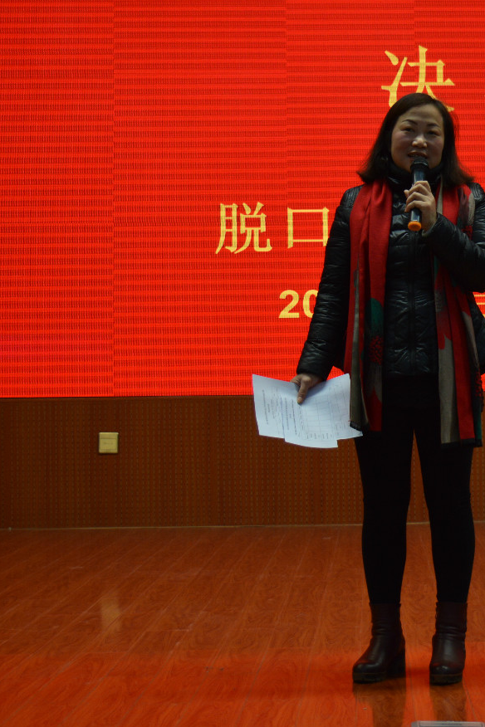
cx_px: 454
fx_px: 1494
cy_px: 290
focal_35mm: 74
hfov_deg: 18.1
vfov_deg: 27.3
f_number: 4.2
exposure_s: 1/80
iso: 400
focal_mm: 27
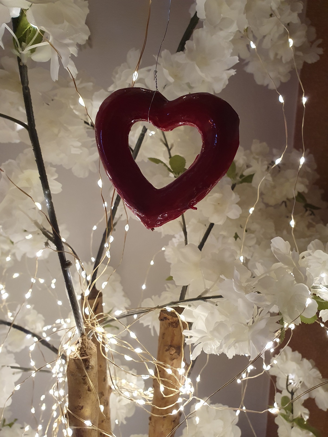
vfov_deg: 67.3
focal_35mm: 26
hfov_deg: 53.1
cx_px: 164
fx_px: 328
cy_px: 218
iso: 320
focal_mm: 4.32
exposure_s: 1/100
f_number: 2.4
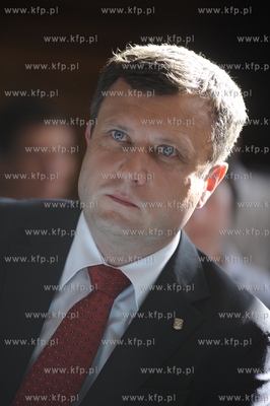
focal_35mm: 200
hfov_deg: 6.9
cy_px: 203
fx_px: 2254
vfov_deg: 10.3
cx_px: 135
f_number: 3.5
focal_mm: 200
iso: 800
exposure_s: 1/320
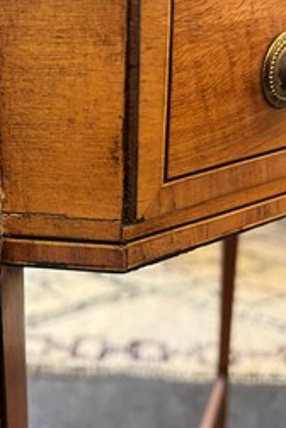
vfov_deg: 45.1
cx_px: 80
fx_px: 512
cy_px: 163
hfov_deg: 30.8
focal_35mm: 43
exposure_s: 1/50
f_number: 1.6
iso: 250
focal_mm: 5.1
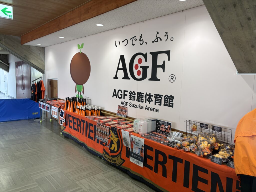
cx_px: 128
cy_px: 96
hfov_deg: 67.3
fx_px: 192
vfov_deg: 53.1
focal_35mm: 26
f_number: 1.6
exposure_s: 1/122
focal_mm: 5.96
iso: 50
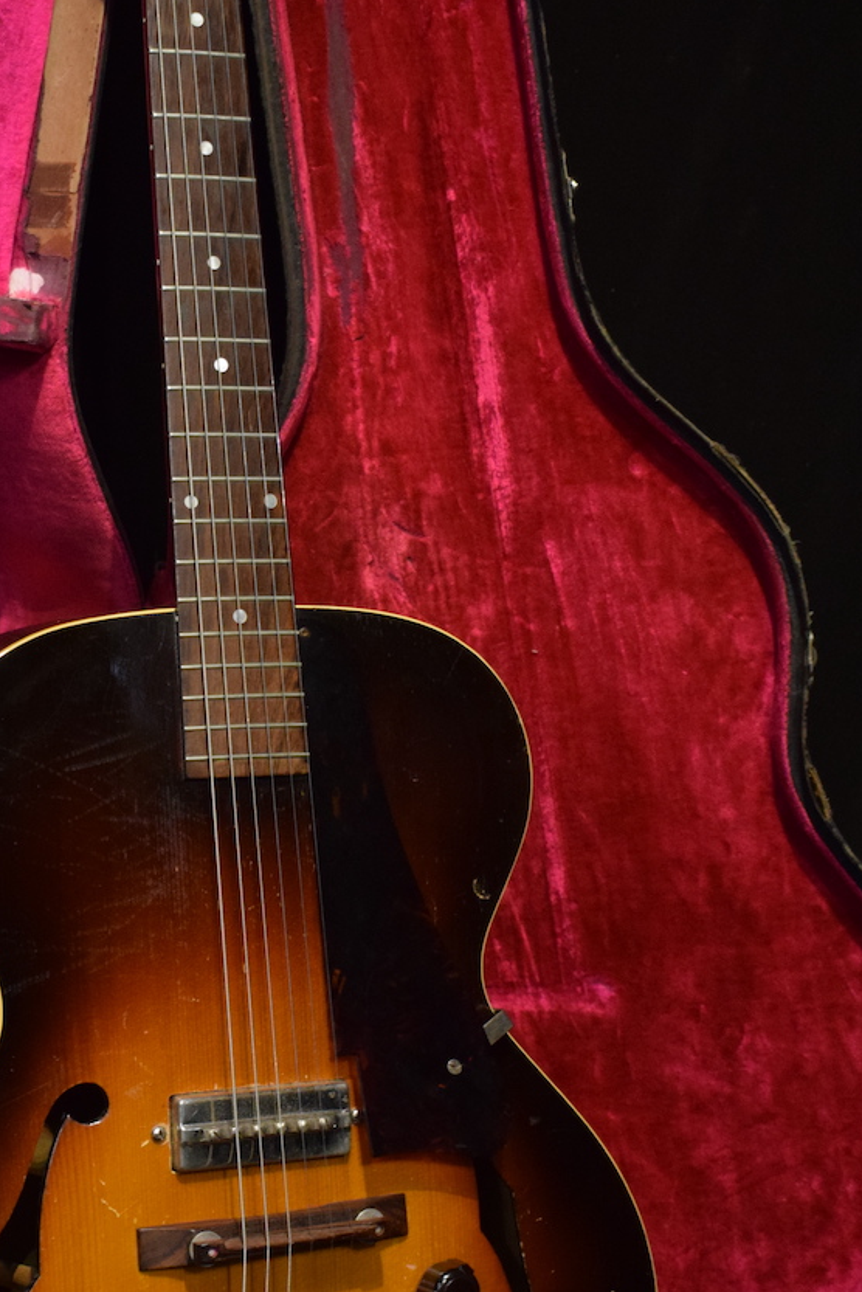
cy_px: 695
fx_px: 2907
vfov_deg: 25.0
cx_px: 192
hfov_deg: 16.8
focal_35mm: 81
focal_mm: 30
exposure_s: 1/30
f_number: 4.2
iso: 2000
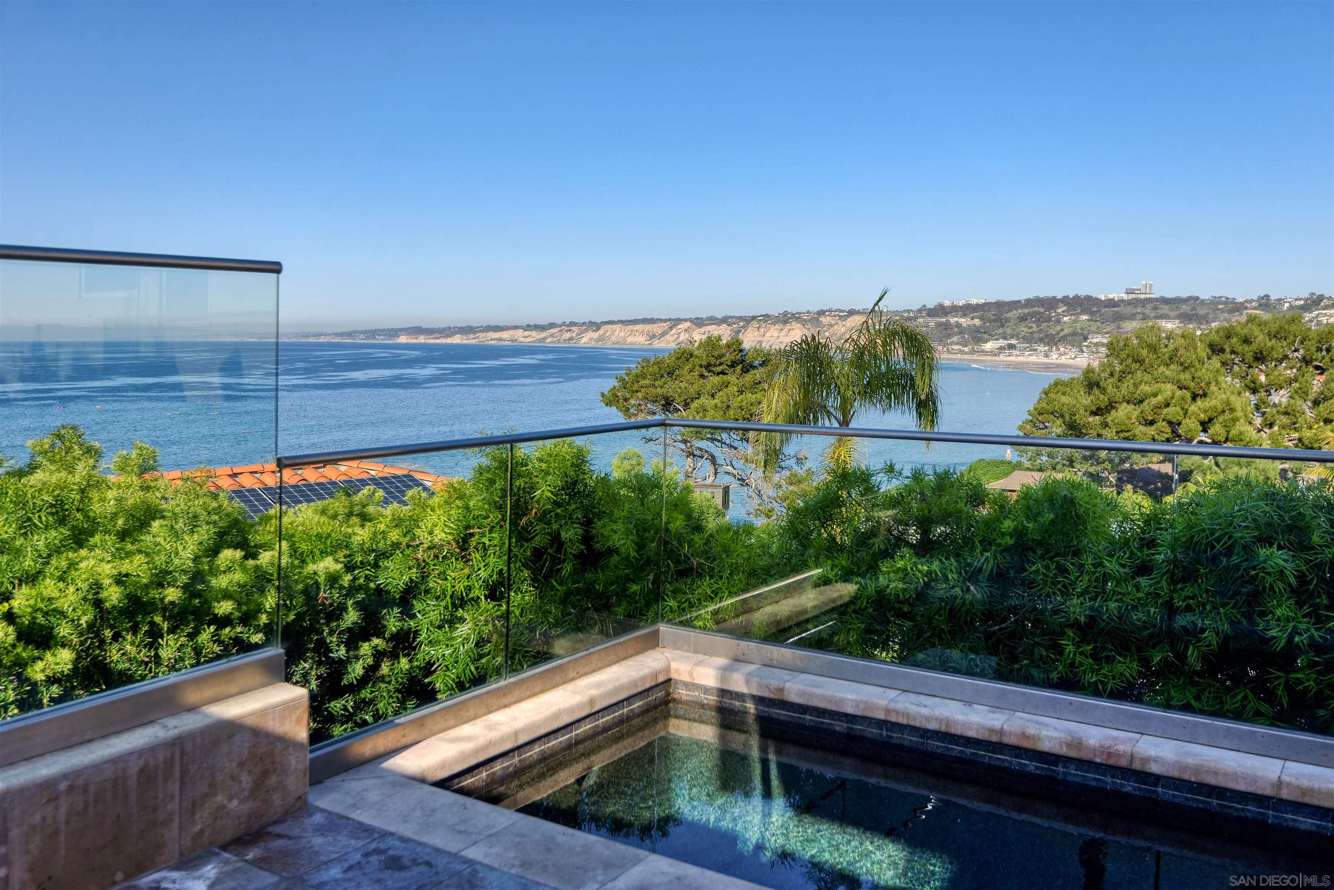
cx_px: 667
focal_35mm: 30
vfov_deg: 43.6
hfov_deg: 61.9
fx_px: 1112
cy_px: 445
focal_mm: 30
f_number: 5.6
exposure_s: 1/640
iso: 100
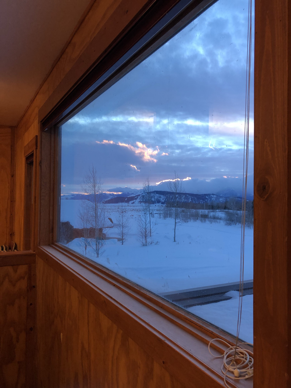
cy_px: 194
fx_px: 314
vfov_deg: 63.4
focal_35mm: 28
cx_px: 146
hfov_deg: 49.7
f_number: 1.8
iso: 25
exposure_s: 1/30
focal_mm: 3.99
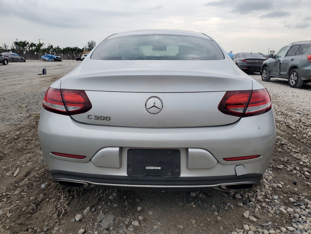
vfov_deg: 53.1
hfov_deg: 67.3
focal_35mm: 26
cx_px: 156
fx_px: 234
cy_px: 117
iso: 50
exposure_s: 1/1667
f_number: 1.5
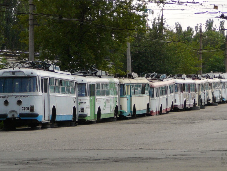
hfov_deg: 11.0
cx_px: 126
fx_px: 1174
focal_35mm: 179
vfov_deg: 8.3
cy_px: 60
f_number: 4
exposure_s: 1/500
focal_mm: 20.4
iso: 100
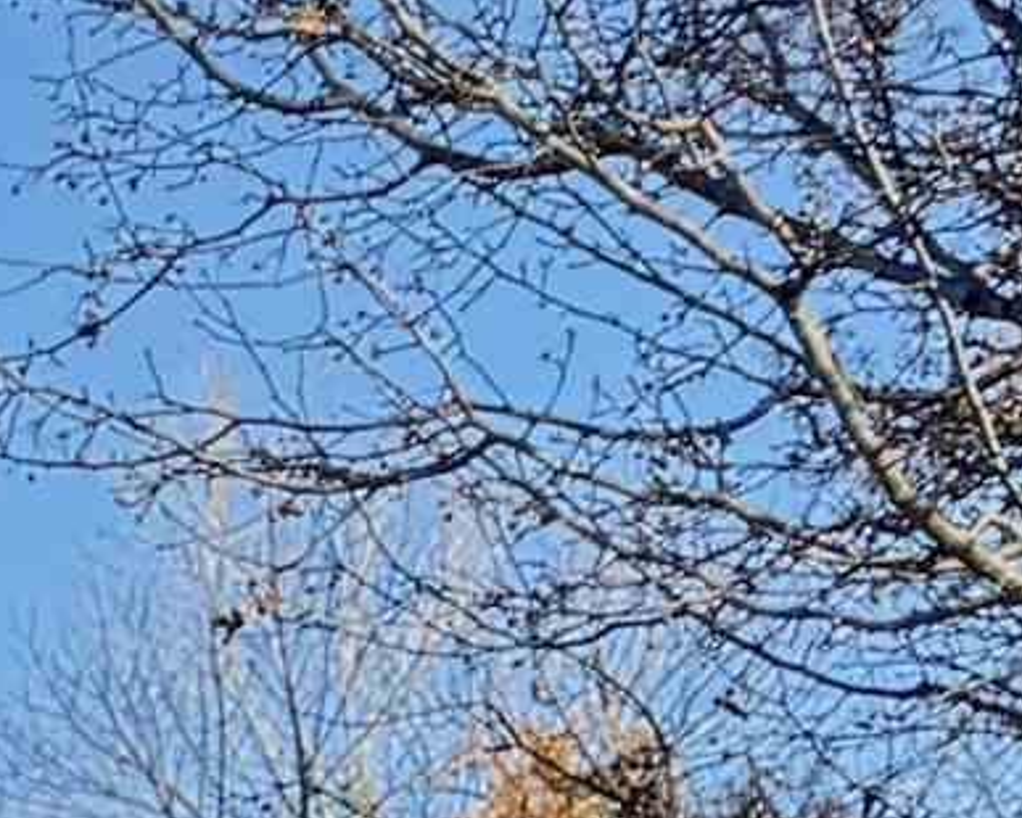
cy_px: 2106
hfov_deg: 7.9
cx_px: -2633
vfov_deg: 7.6
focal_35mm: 186
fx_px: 5629
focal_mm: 6.76
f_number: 1.78
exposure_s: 1/289
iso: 80
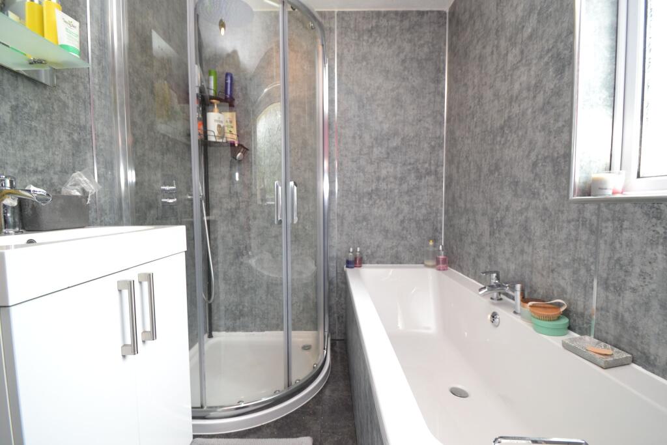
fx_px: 278
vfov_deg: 77.3
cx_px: 334
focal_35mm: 15
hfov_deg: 100.4
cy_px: 222
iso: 400
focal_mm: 10
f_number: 4.5
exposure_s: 1/80
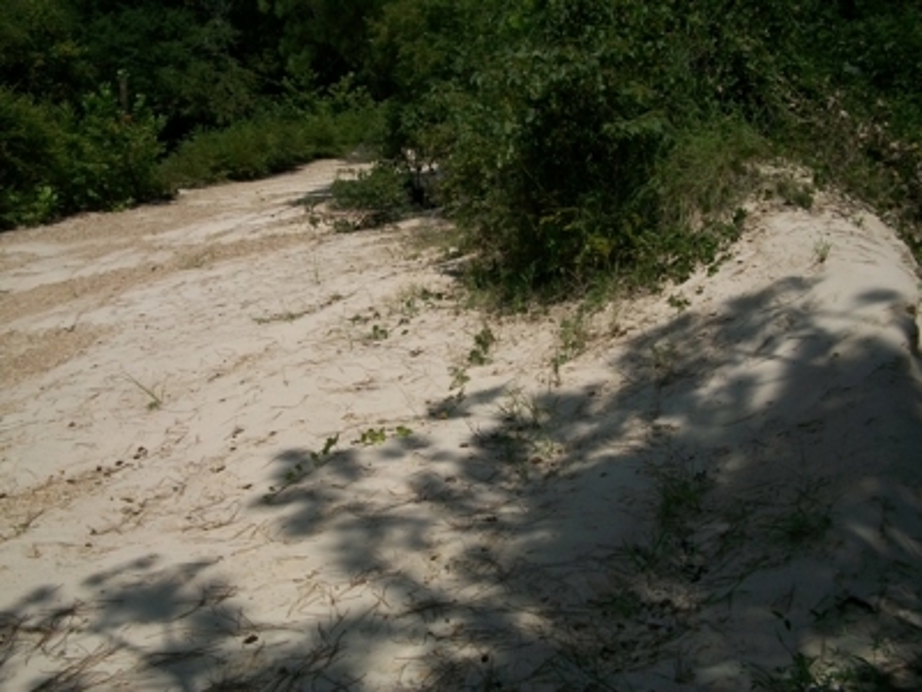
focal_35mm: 32
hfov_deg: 56.8
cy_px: 346
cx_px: 461
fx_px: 852
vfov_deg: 44.2
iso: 80
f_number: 5.5
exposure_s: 1/1000
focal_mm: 5.7
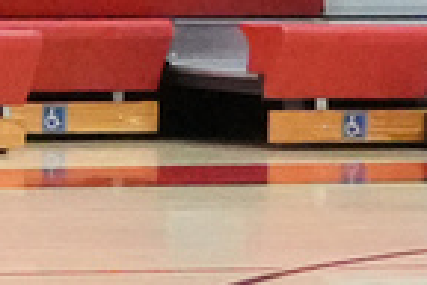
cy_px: -186
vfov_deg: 4.3
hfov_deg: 6.0
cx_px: -786
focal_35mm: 321
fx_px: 3807
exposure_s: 1/500
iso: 10000
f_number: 5
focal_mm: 30
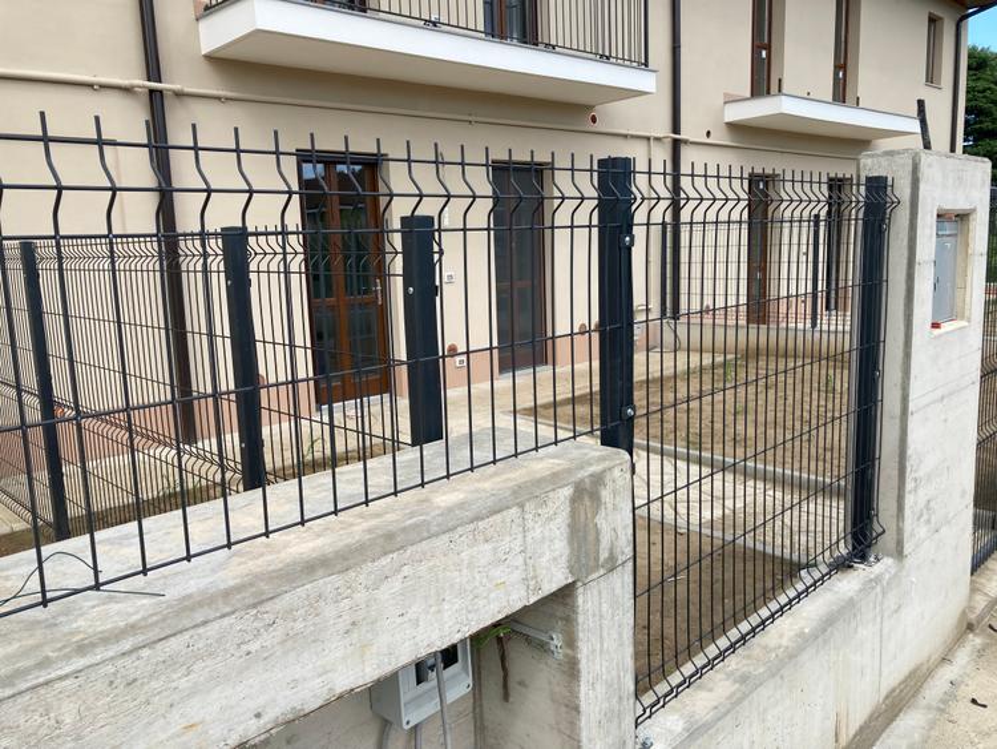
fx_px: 807
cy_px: 374
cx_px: 498
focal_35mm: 28
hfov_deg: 63.4
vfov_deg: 49.8
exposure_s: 1/656
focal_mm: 3.99
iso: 20
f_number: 1.8
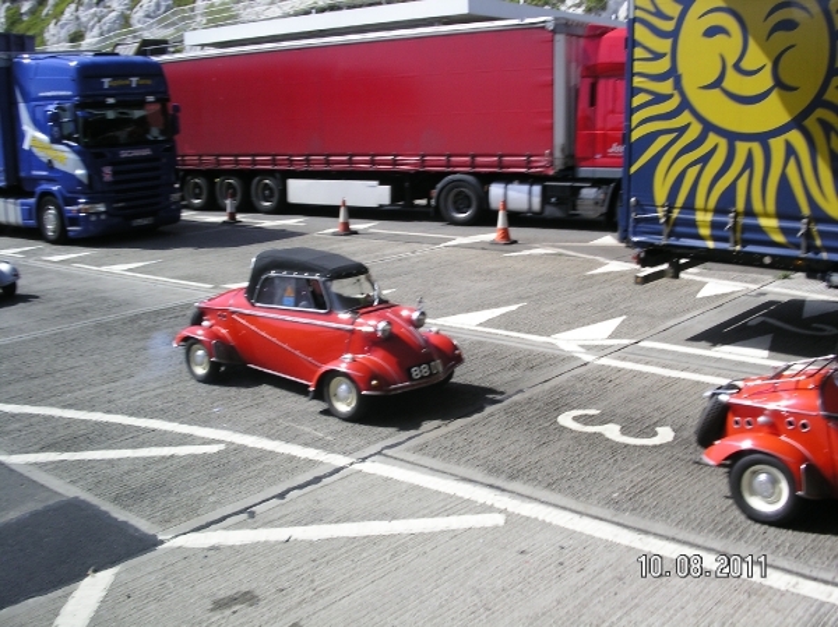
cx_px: 419
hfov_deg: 49.0
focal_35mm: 38
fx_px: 919
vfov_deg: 37.7
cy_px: 314
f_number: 5.6
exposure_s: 1/125
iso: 100
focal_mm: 7.8
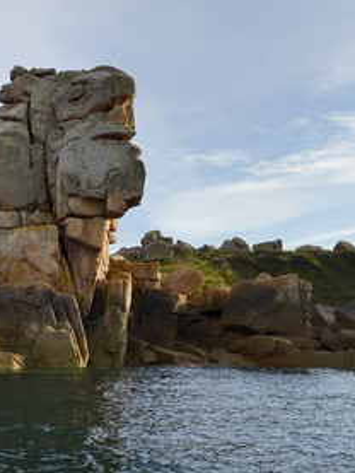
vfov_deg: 37.5
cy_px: 237
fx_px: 697
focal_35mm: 51
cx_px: 72
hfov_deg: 28.0
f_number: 11
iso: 400
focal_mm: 35
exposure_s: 1/500
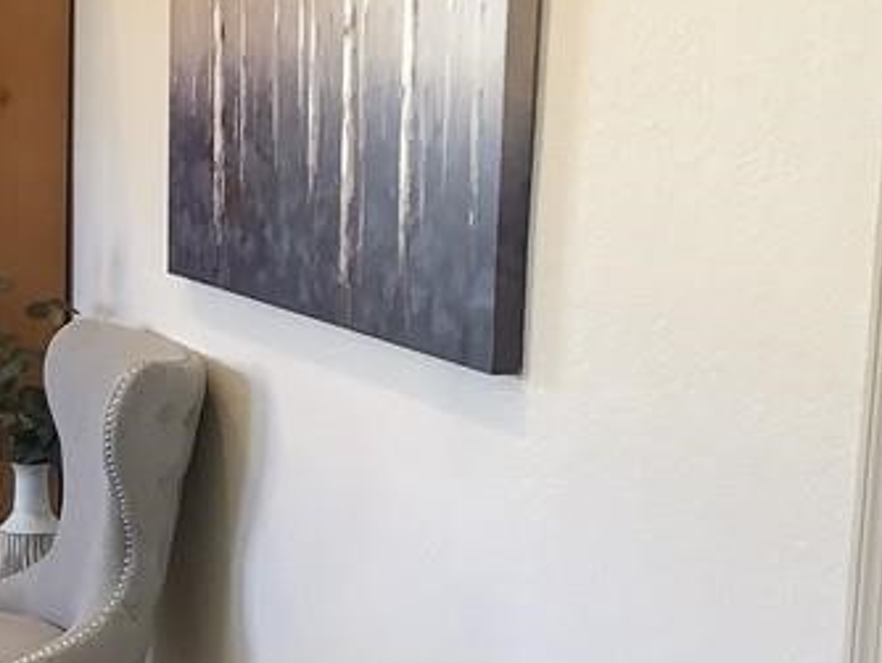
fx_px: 2422
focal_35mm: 95
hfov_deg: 19.6
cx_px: -129
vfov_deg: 15.4
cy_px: 605
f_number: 2.4
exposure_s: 1/50
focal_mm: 3.3
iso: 125
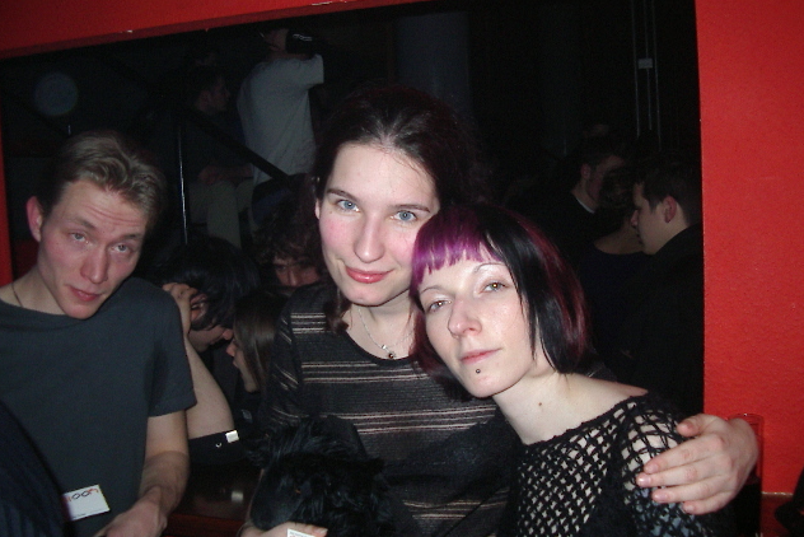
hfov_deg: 48.4
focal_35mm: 40
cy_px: 272
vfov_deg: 33.4
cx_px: 401
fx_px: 894
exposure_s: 1/60
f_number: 2.6
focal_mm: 5.8
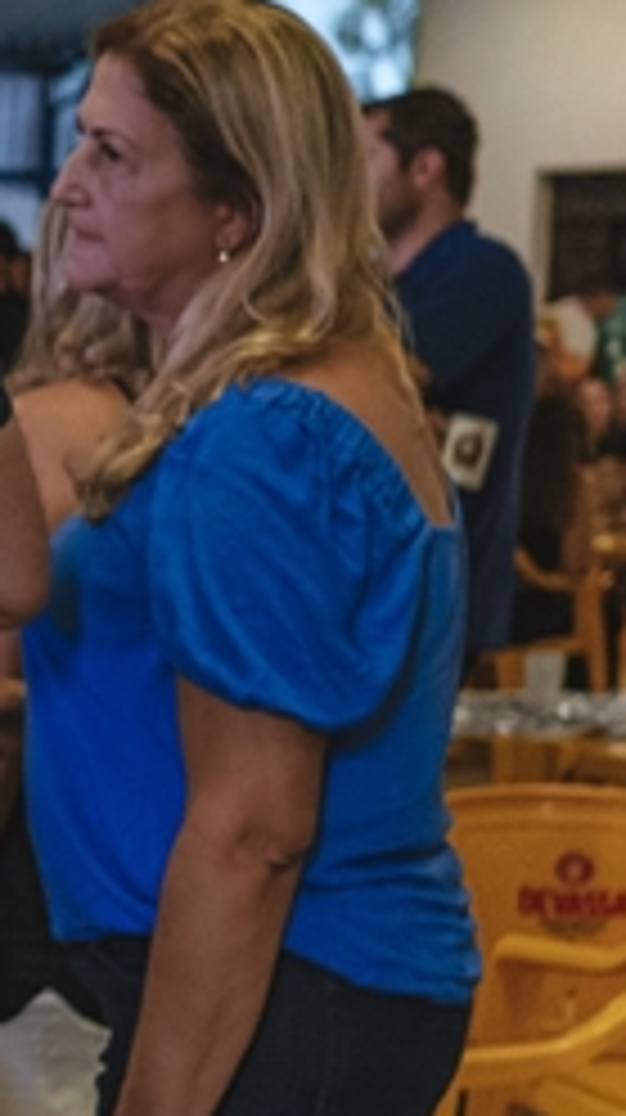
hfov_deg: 9.4
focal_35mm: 113
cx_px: -946
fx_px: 3344
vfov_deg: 18.9
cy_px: 668
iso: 2500
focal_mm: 24
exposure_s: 1/500
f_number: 2.5
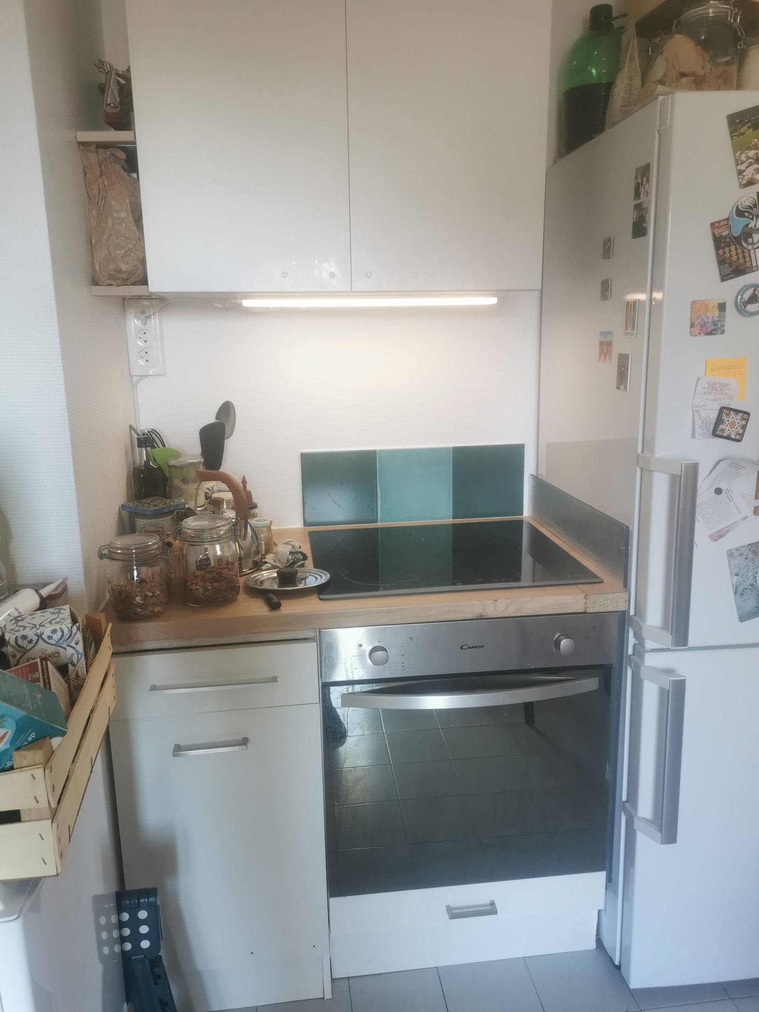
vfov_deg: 65.3
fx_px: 789
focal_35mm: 27
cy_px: 506
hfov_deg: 51.4
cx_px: 380
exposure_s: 1/50
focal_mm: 5.58
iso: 125
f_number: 1.8
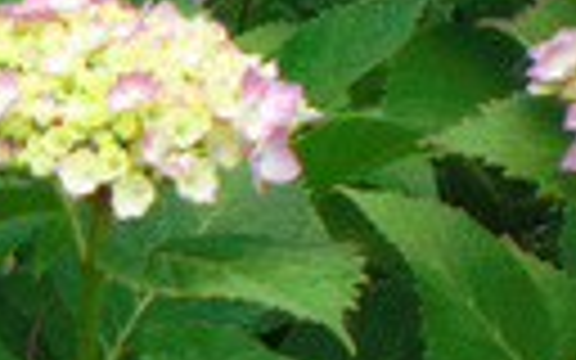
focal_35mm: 138
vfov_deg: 9.1
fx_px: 2166
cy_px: 657
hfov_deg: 14.0
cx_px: -351
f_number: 3.1
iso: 64
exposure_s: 1/250
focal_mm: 6.3
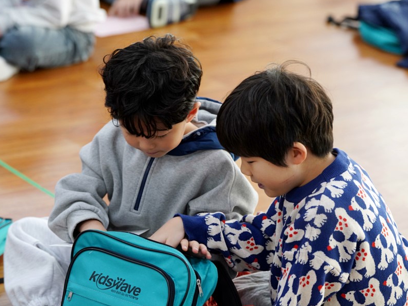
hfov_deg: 17.0
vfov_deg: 12.8
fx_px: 1367
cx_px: 194
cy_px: 152
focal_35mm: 116
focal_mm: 106
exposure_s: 1/160
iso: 1600
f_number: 4
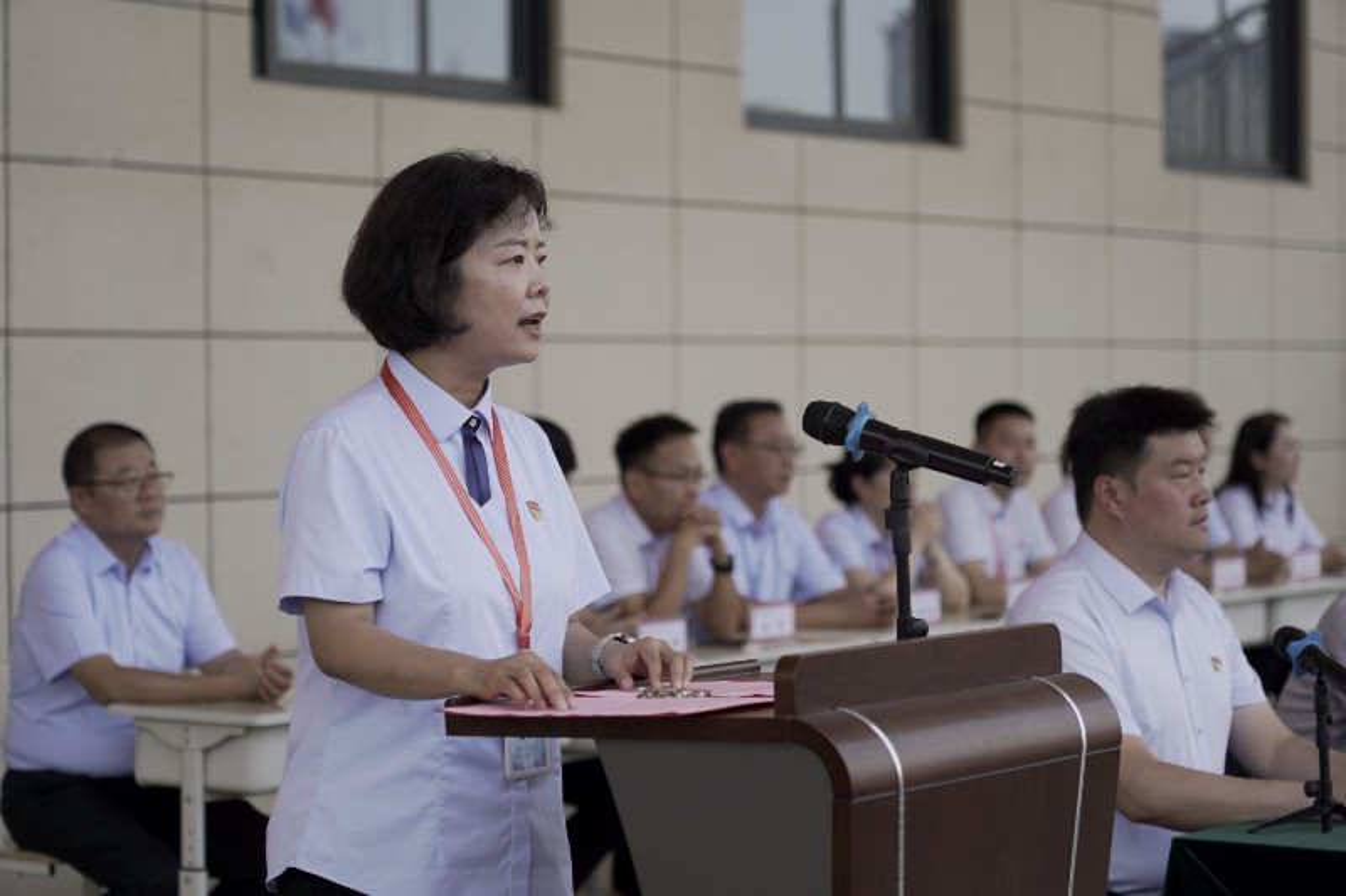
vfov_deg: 14.1
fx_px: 3626
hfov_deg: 21.0
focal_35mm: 97
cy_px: 448
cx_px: 673
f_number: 4
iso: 200
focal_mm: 97
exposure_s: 1/250
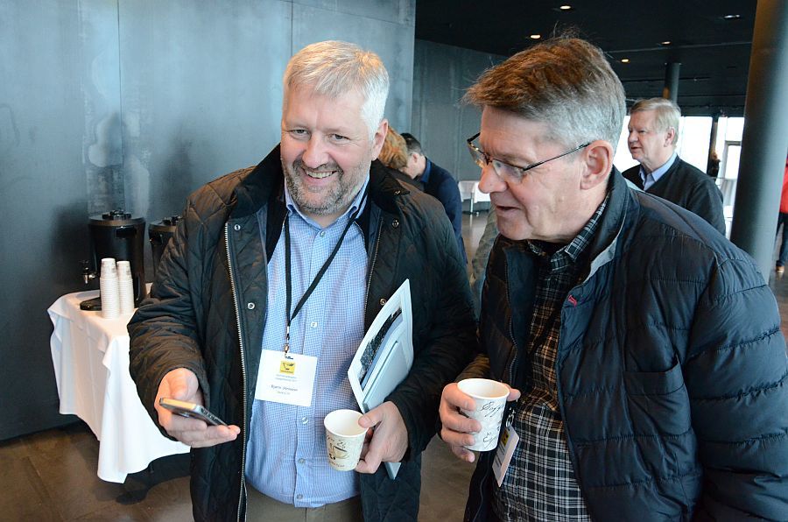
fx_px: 590
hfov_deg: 67.5
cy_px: 261
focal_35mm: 27
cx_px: 394
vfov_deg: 47.7
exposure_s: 1/50
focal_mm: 18
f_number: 6.3
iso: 4000
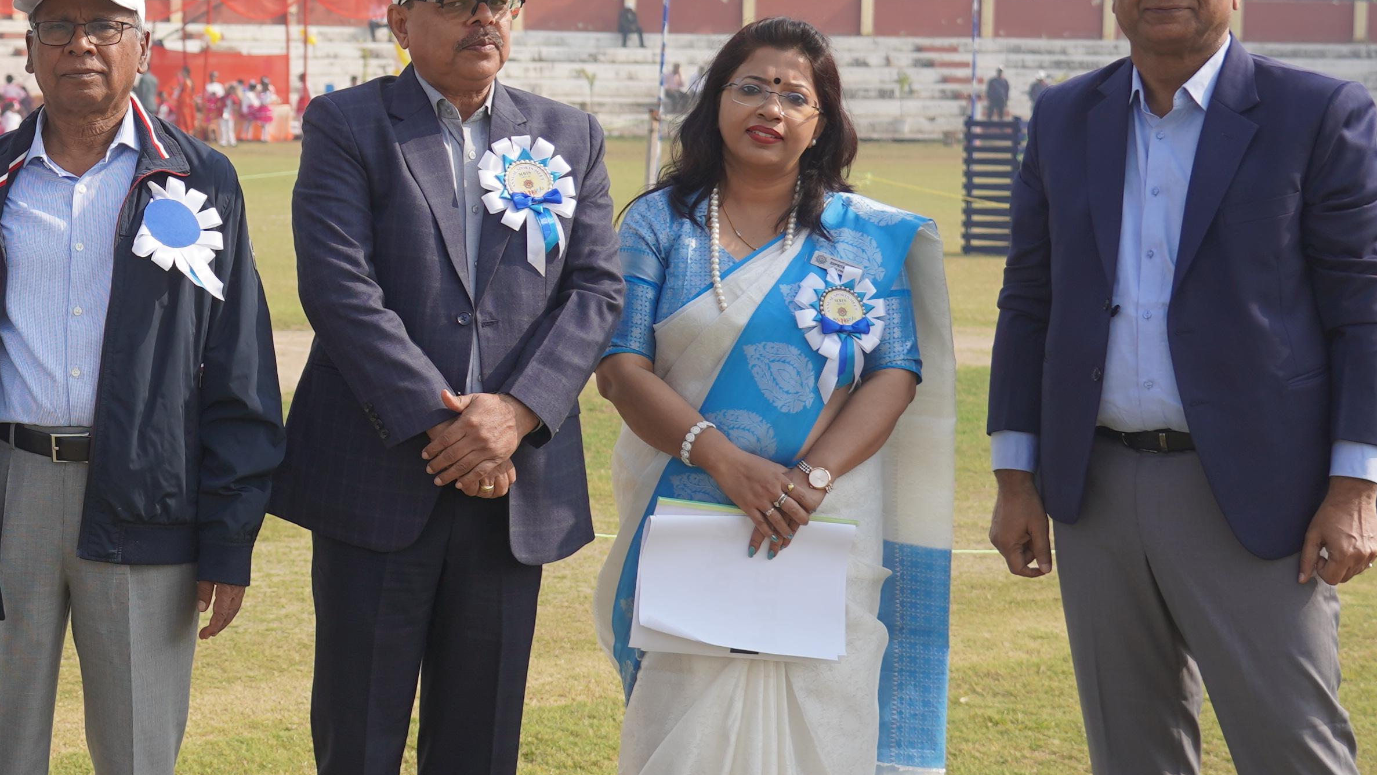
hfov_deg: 22.4
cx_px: -111
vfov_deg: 13.4
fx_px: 3286
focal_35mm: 90
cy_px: 224
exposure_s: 1/640
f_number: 4.5
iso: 100
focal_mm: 34
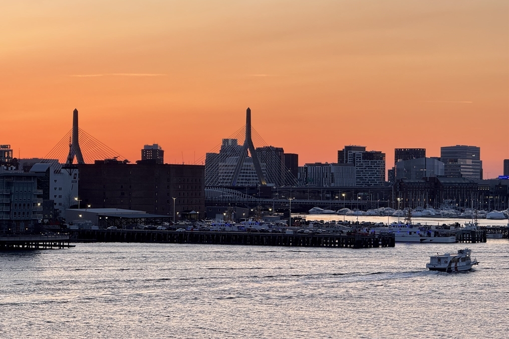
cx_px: 252
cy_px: 166
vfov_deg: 10.9
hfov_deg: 16.3
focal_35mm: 126
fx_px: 1781
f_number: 2.8
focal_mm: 15.66
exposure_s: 1/99
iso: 80
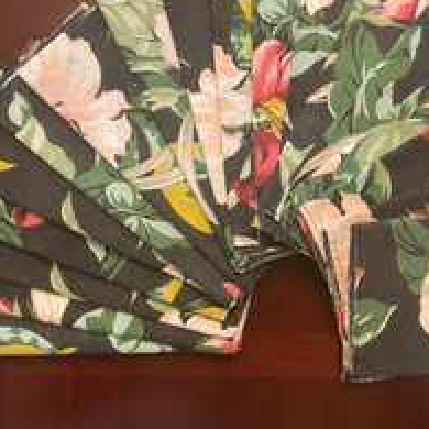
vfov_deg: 37.4
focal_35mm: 45
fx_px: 631
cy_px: 173
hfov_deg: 37.2
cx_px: 284
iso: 250
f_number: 1.8
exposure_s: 1/60
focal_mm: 3
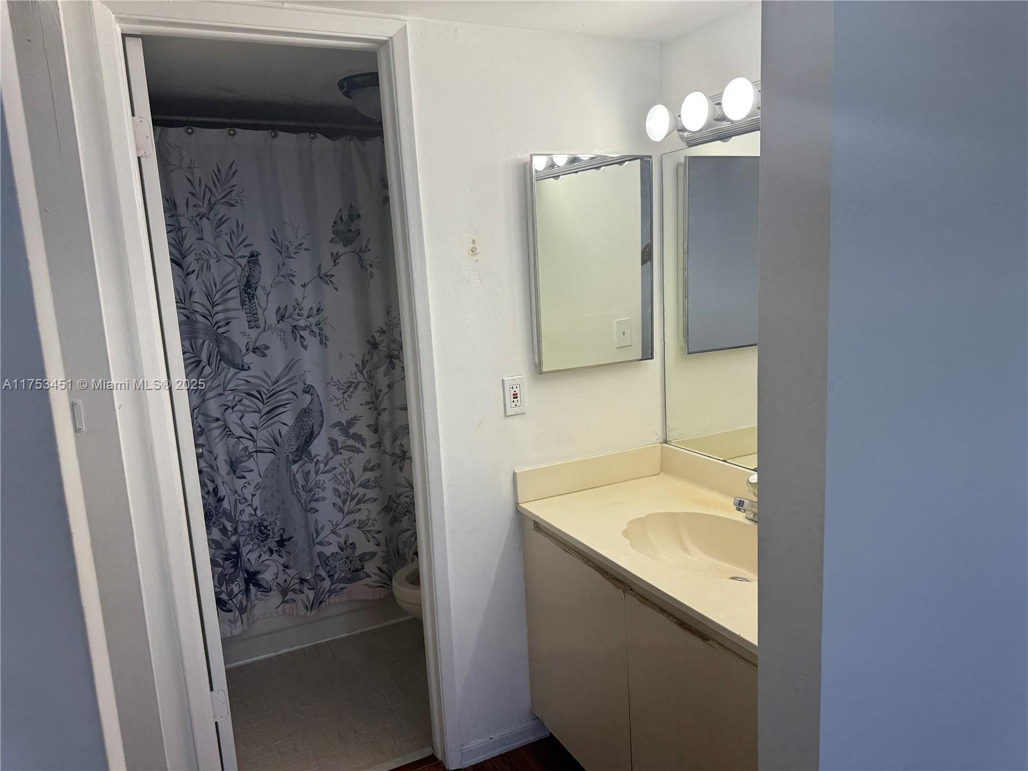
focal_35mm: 24
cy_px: 386
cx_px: 514
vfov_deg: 56.8
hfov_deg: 71.6
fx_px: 713
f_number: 1.78
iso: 64
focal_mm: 6.76
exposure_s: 1/265
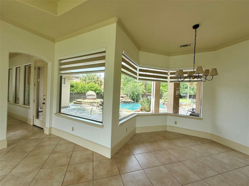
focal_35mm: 14
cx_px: 124
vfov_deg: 85.7
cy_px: 93
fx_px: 101
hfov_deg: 102.1
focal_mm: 2.22
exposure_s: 1/445
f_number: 2.2
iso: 50
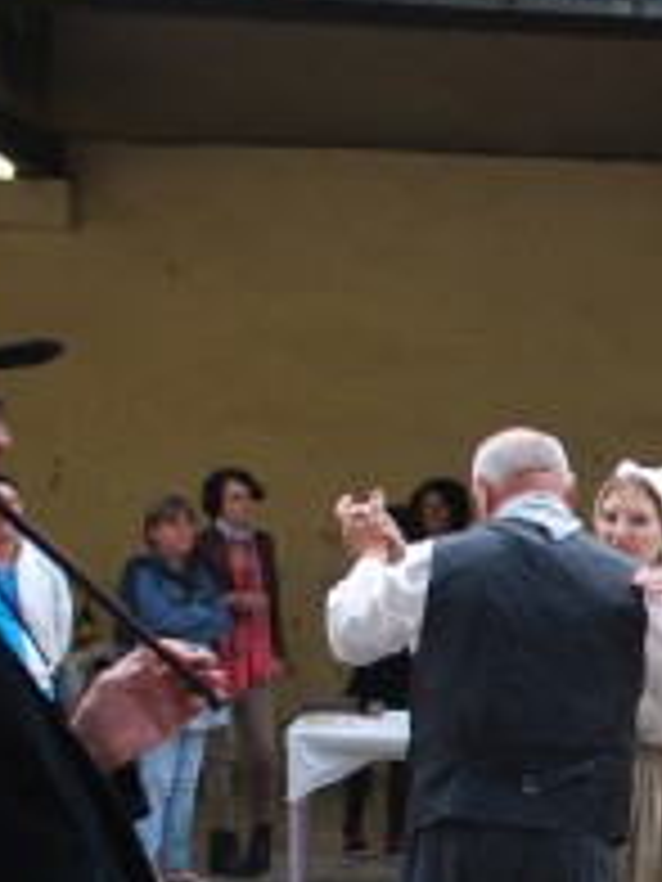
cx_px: 1099
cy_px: 682
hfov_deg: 13.2
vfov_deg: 18.7
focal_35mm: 104
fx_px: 2652
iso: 200
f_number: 4
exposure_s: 1/30
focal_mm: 22
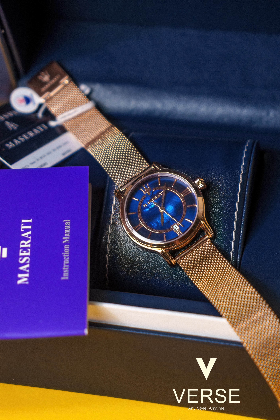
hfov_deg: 13.0
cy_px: 210
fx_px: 1225
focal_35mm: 105
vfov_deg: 19.5
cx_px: 140
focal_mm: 70
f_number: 4
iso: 200
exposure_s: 1/60
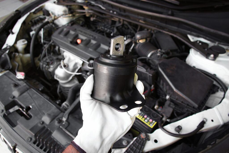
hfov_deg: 73.7
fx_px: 153
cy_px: 76
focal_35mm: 24
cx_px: 114
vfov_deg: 53.1
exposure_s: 1/80
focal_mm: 16
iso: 200
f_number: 4
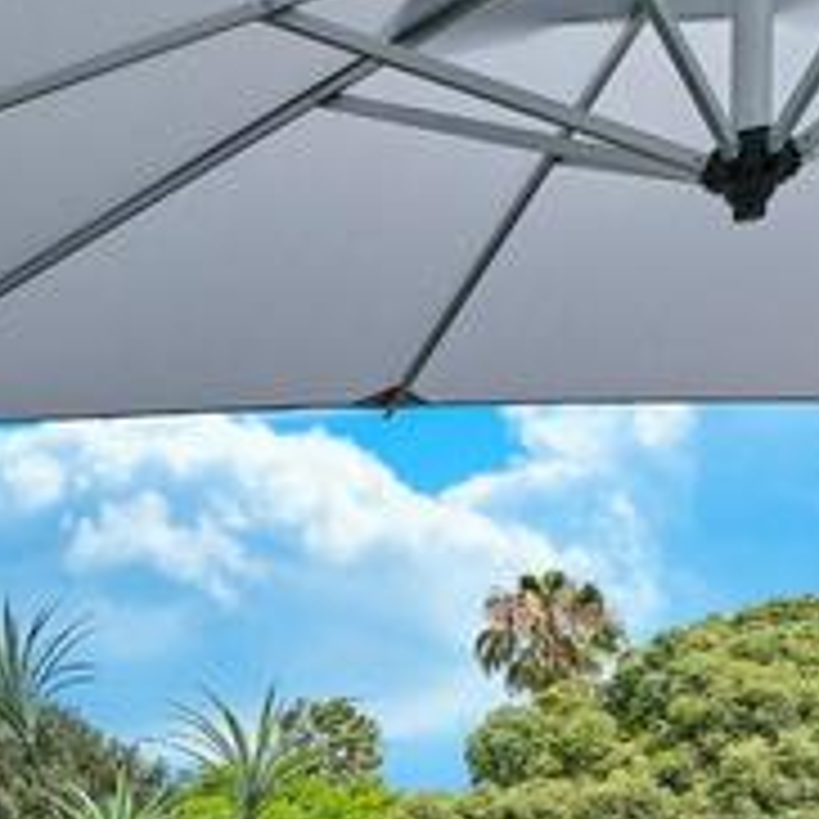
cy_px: 853
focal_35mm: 56
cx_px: -518
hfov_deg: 22.7
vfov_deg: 28.3
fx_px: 1499
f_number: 8
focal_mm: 10
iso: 800
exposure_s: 1/1000
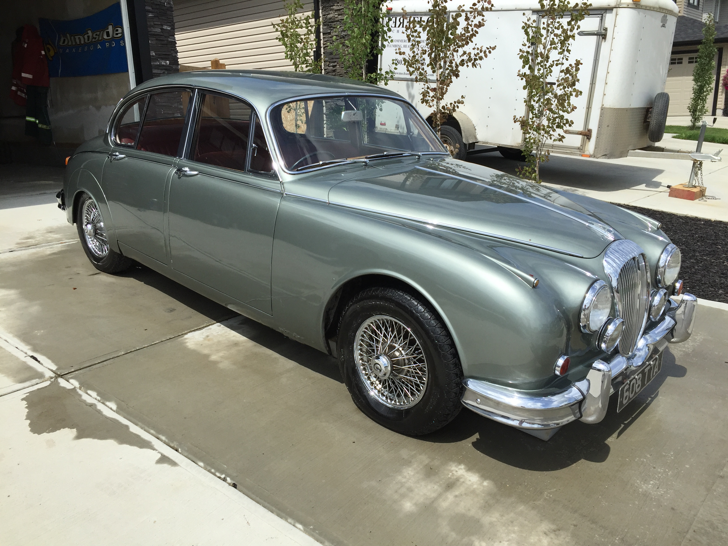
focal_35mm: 29
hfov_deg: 61.7
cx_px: 364
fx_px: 610
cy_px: 273
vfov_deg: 48.2
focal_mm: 4.15
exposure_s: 1/3049
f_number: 2.2
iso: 32
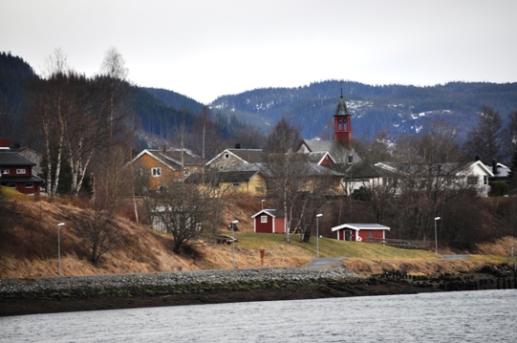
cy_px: 172
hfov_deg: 6.9
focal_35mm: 300
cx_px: 258
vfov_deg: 4.6
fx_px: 4302
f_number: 6.3
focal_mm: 200
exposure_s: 1/200
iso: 220
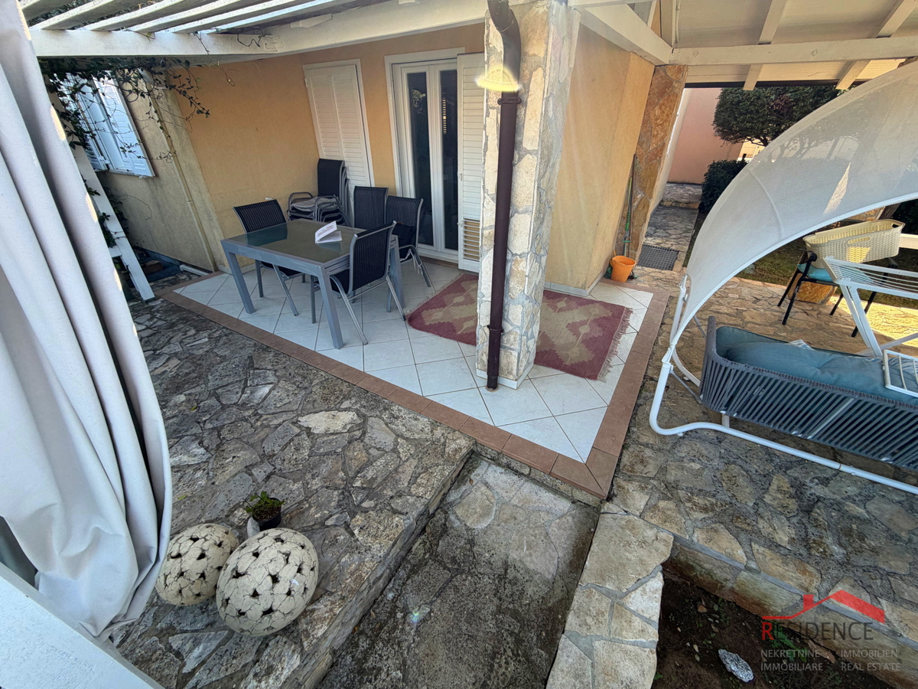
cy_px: 344
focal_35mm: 14
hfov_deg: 102.1
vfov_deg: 85.7
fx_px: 371
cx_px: 459
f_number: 2.2
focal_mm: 2.22
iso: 40
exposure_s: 1/225
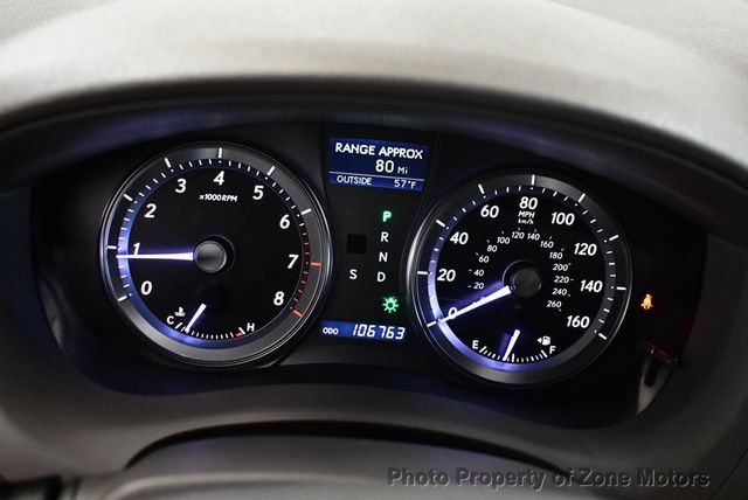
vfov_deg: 36.9
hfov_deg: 53.1
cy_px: 250
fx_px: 749
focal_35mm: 36
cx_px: 374
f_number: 3.5
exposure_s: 1/125
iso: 3200
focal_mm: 18
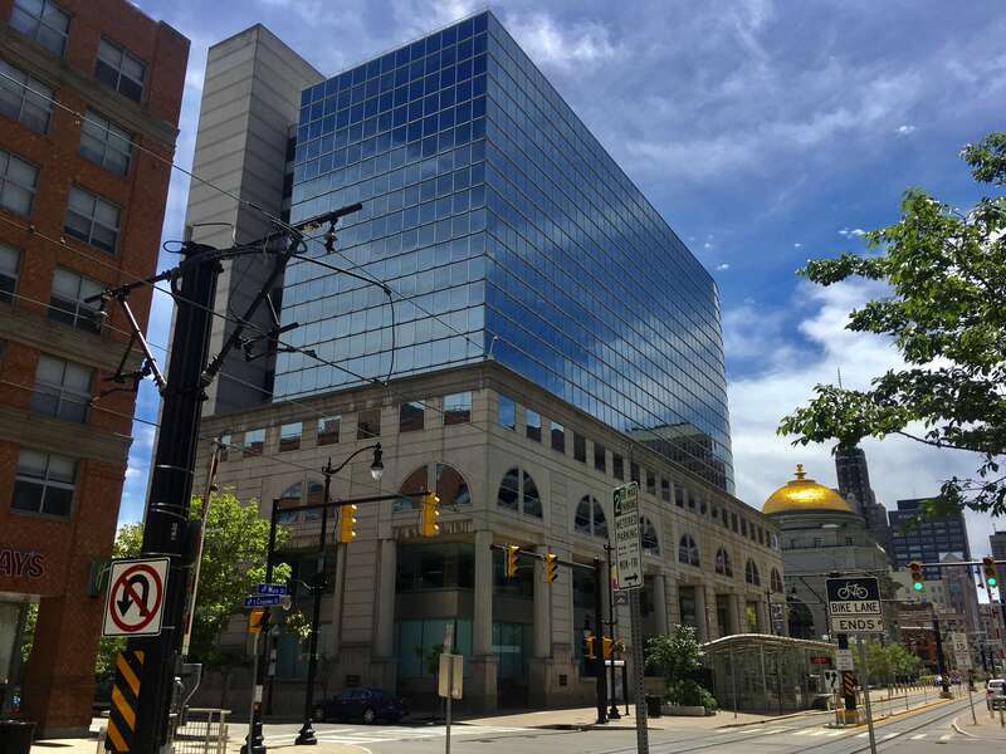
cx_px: 503
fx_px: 843
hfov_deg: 61.7
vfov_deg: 48.2
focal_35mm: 29
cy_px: 377
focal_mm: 4.15
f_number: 2.2
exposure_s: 1/2331
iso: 25
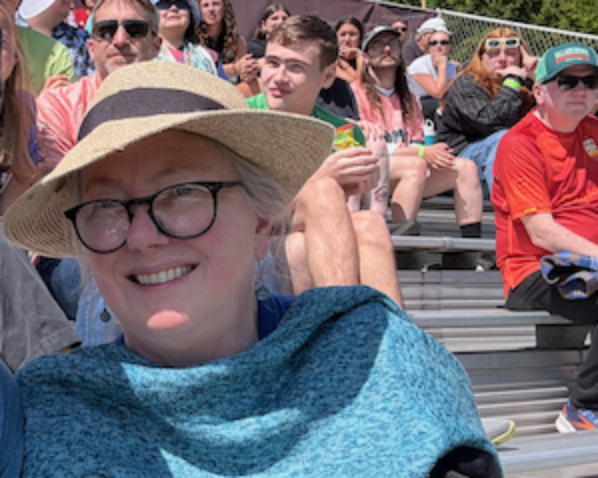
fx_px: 849
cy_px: 216
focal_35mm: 48
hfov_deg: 37.0
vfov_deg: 31.4
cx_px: 94
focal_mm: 2.69
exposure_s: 1/1125
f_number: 1.9
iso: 40
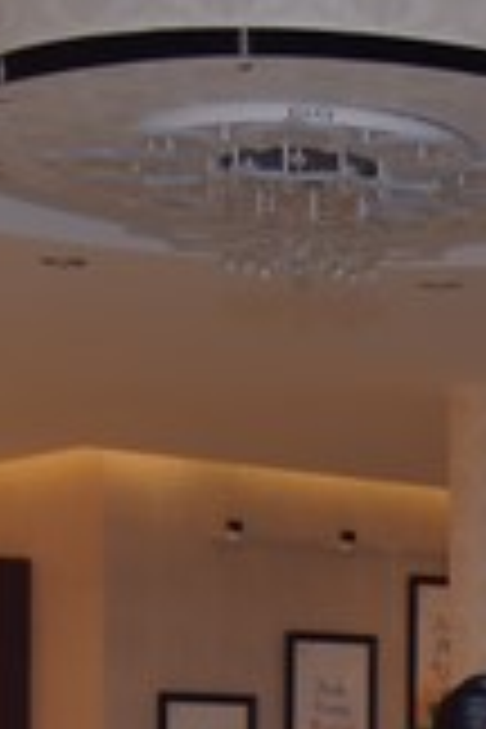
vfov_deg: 15.4
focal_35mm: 128
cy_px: 889
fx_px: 2592
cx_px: 810
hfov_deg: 10.2
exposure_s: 1/160
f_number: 5.6
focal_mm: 32
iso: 800
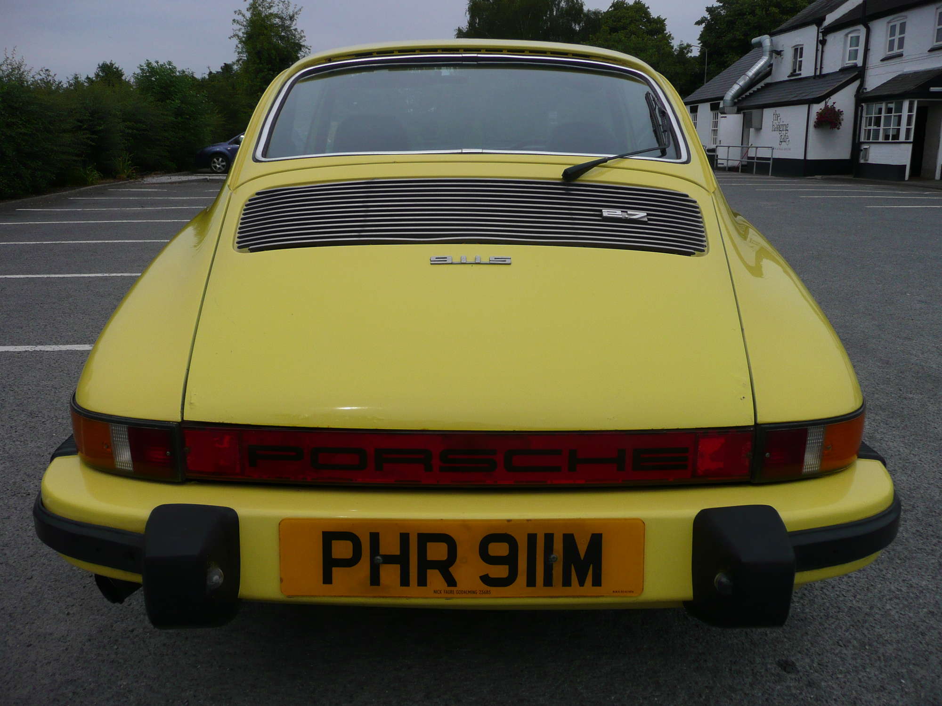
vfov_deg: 49.7
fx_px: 762
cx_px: 471
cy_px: 353
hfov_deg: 63.4
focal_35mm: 28
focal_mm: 4.6
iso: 100
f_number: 3.3
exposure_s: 1/1000
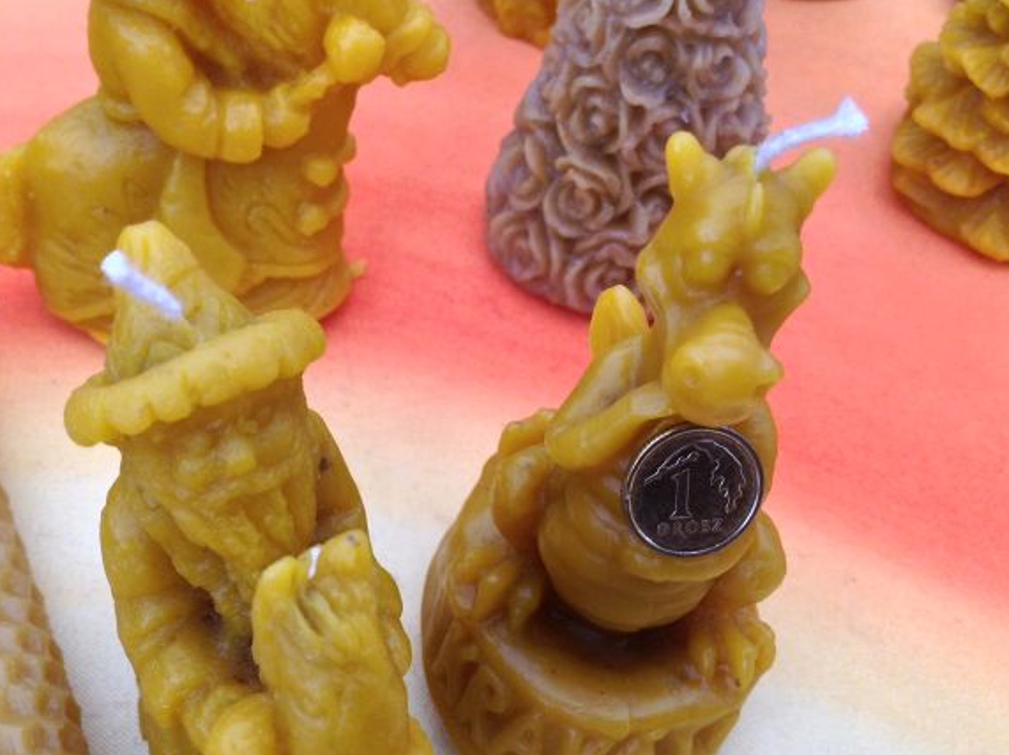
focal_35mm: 49
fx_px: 1427
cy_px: 410
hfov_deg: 38.9
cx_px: 459
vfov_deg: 29.6
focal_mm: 4.28
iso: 50
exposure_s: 1/179
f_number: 2.4
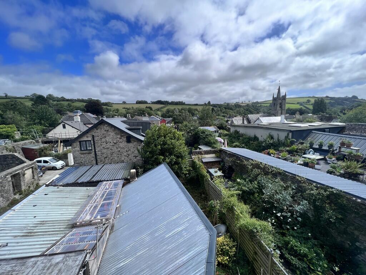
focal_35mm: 13
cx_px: 183
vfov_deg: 89.9
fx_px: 137
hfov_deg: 106.2
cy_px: 138
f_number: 1.8
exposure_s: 1/1248
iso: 32
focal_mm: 1.57
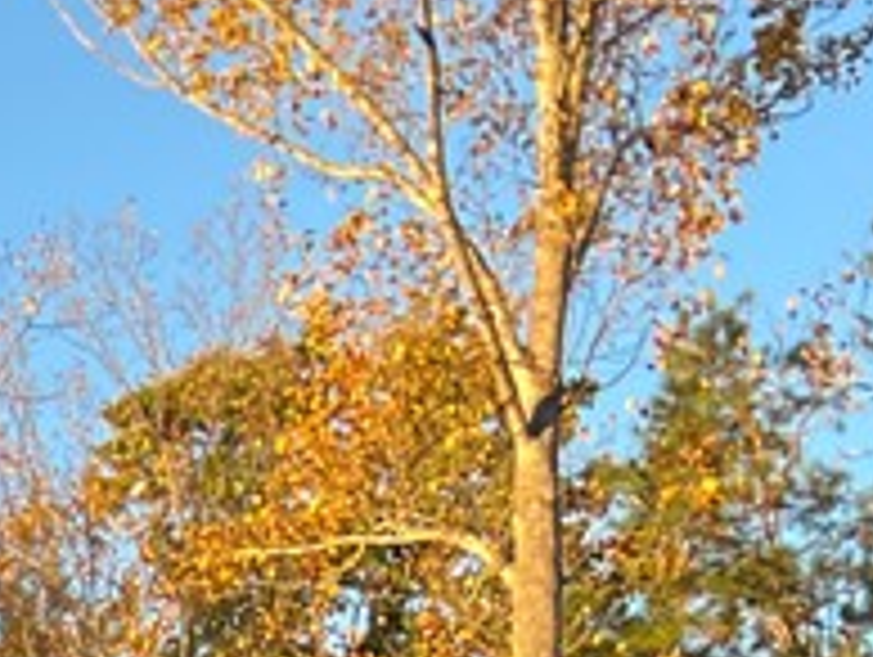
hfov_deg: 12.6
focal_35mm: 137
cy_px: 1665
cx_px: -886
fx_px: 3459
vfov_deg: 9.5
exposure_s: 1/490
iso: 50
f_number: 1.5
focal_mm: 5.7
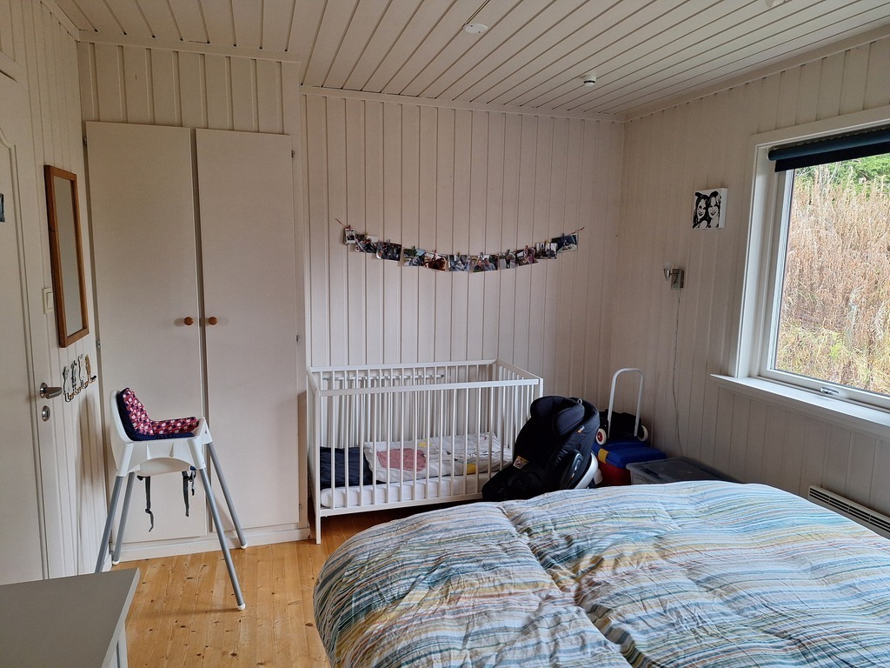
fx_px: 591
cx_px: 445
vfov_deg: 58.9
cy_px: 334
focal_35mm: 23
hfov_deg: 73.9
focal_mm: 5.54
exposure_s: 1/50
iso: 200
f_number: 1.8
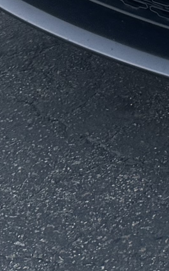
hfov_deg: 6.7
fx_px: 1261
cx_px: 566
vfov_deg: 10.8
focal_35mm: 171
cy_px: -339
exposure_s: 1/491
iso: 125
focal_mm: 6.76
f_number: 1.78
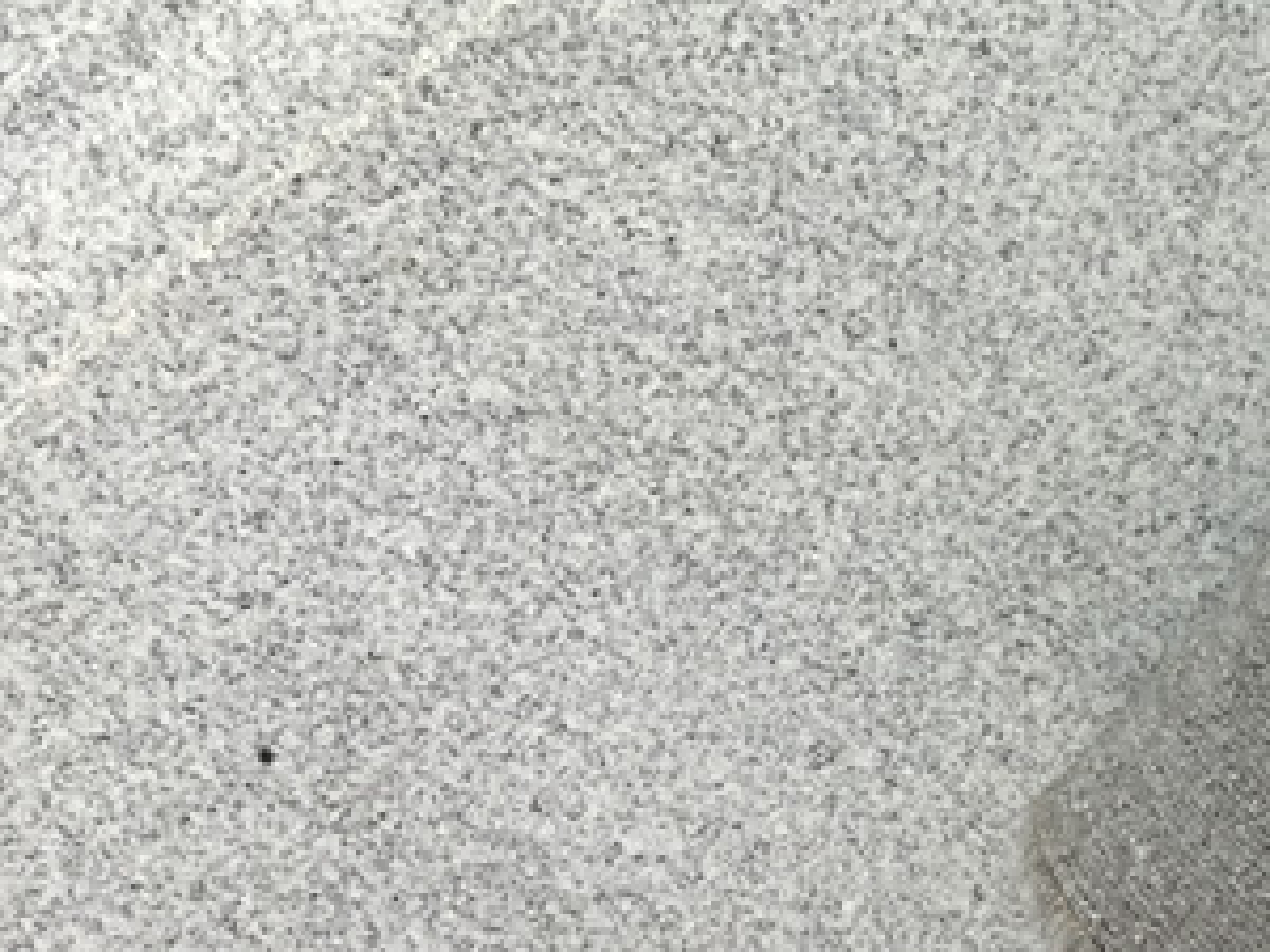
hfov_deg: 19.5
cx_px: 1617
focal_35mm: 93
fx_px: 3412
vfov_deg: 15.6
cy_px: -32
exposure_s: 1/100
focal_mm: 3.3
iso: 25
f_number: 2.4
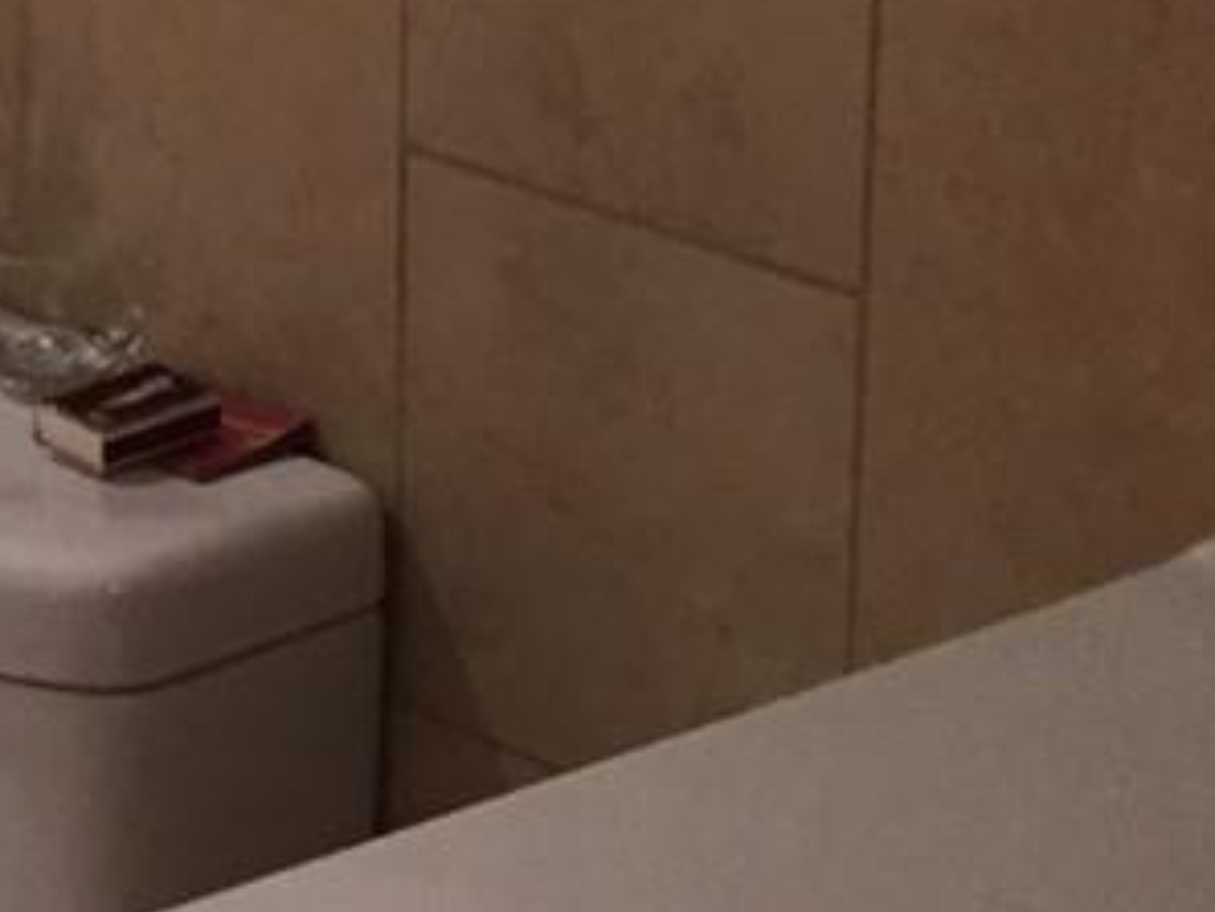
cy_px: 266
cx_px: -761
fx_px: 5478
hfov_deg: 11.9
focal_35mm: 156
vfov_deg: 9.5
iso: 125
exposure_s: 1/30
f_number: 2.2
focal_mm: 4.15
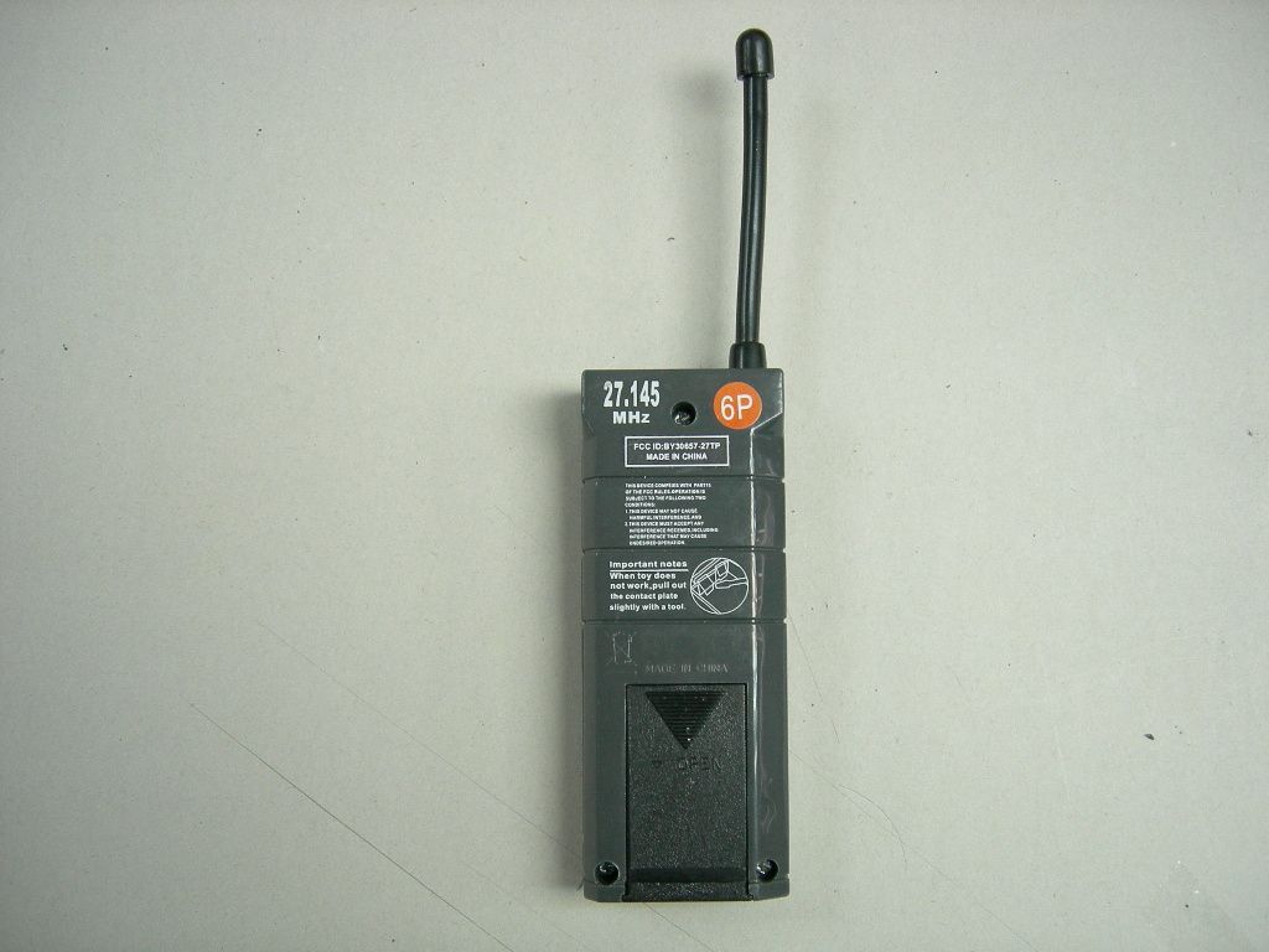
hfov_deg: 51.4
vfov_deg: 39.7
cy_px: 476
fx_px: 1320
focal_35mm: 36
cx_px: 634
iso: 200
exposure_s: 1/47.1
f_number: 2.7
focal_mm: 7.5
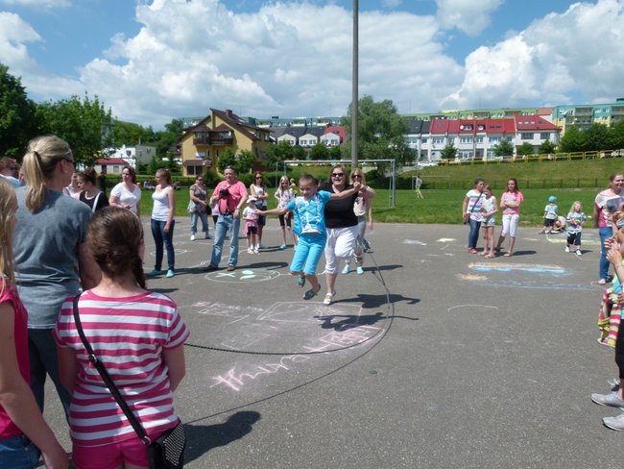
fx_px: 451
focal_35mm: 25
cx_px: 312
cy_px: 234
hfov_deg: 69.4
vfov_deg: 54.9
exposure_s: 1/1300
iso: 100
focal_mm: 4.6
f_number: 4
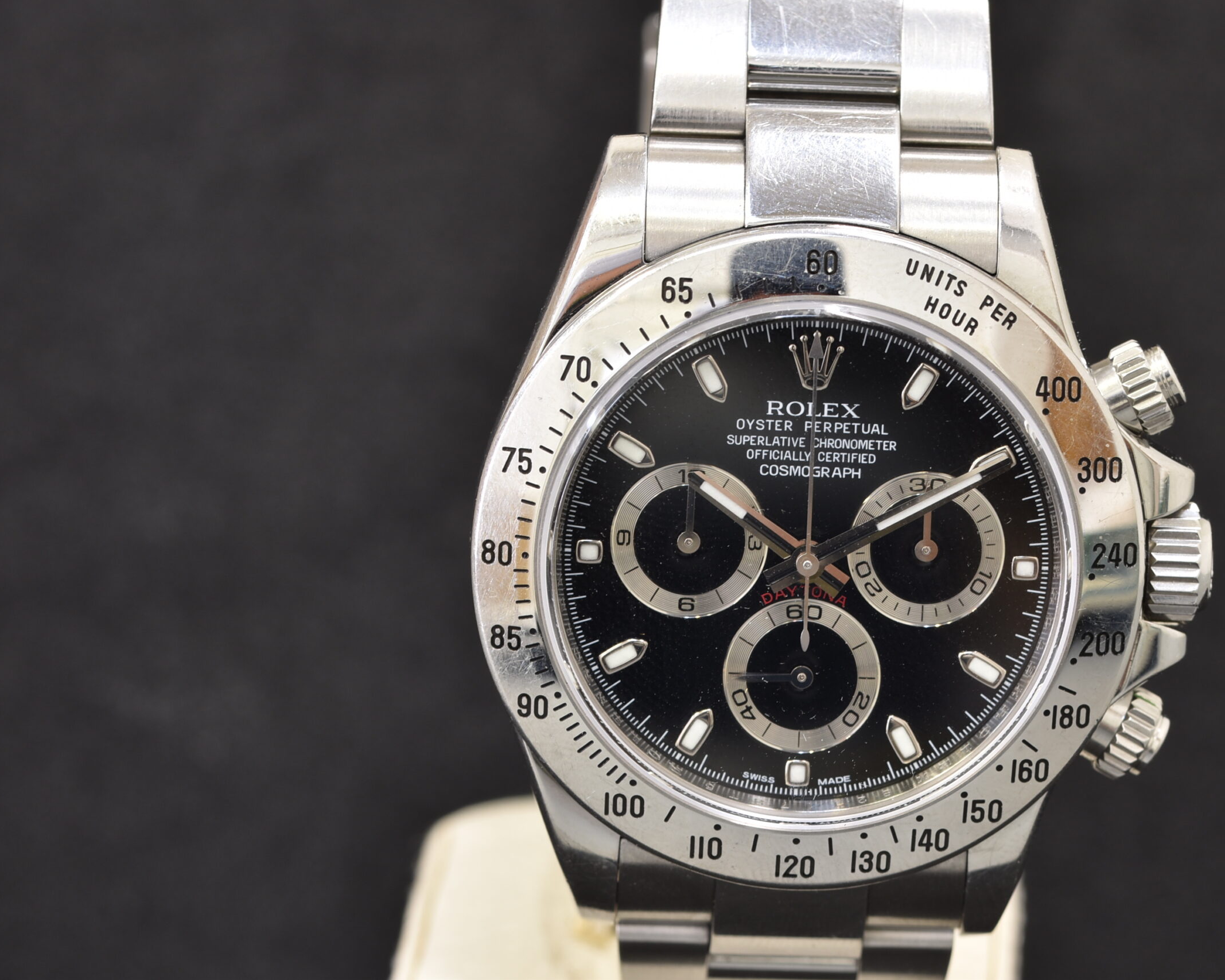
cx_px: 729
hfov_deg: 12.7
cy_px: 490
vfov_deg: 10.2
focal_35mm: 152
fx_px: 5511
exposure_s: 1/1.6
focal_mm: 90
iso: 100
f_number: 11
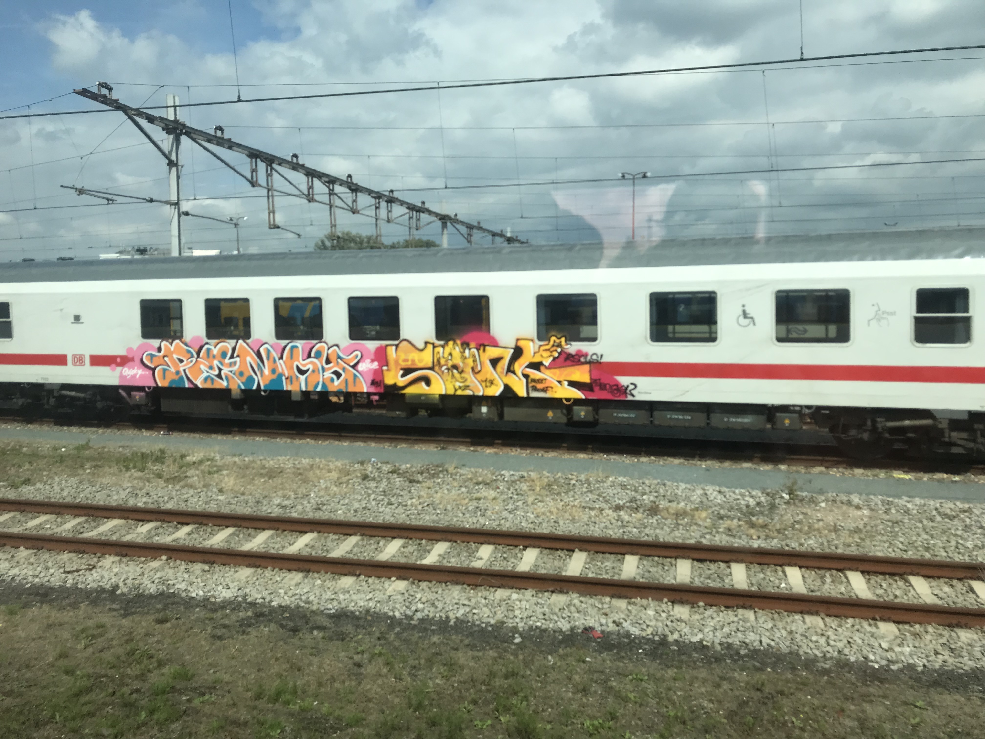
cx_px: 492
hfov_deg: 63.4
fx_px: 797
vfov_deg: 49.7
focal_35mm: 28
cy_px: 370
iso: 20
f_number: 1.8
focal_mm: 3.99
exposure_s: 1/1709
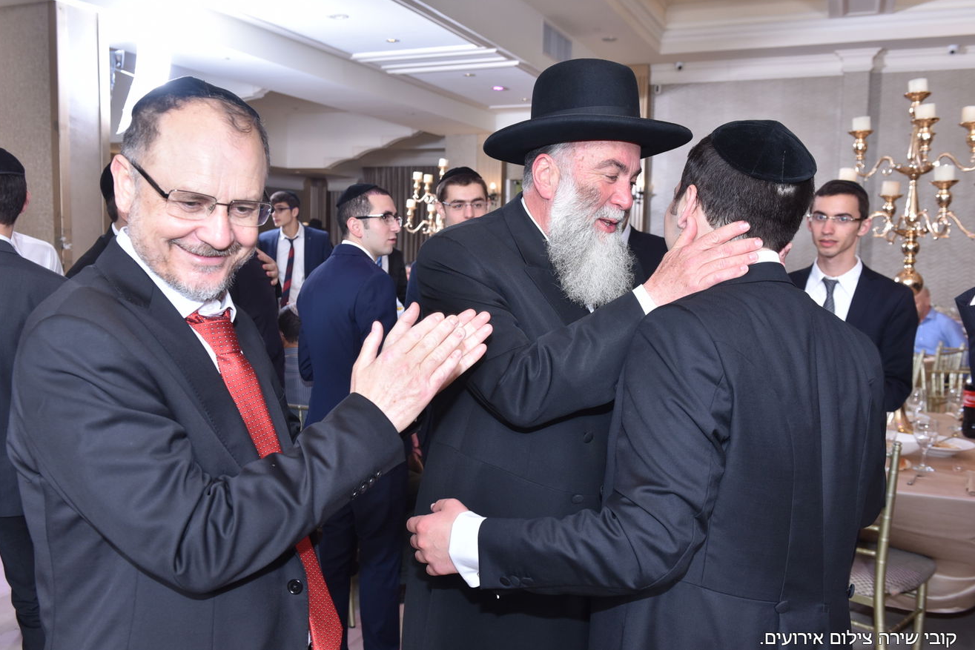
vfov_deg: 40.0
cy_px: 324
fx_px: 894
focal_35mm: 33
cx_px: 462
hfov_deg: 57.2
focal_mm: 31
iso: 500
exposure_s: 1/100
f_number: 5.6
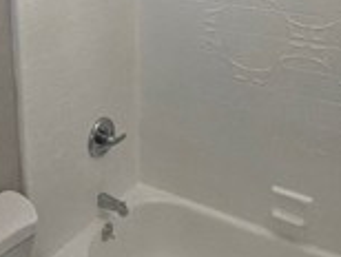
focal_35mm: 58
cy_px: 16
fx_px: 572
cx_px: 108
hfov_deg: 32.8
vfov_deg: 24.4
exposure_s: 1/60
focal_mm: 2.22
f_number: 2.2
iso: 400
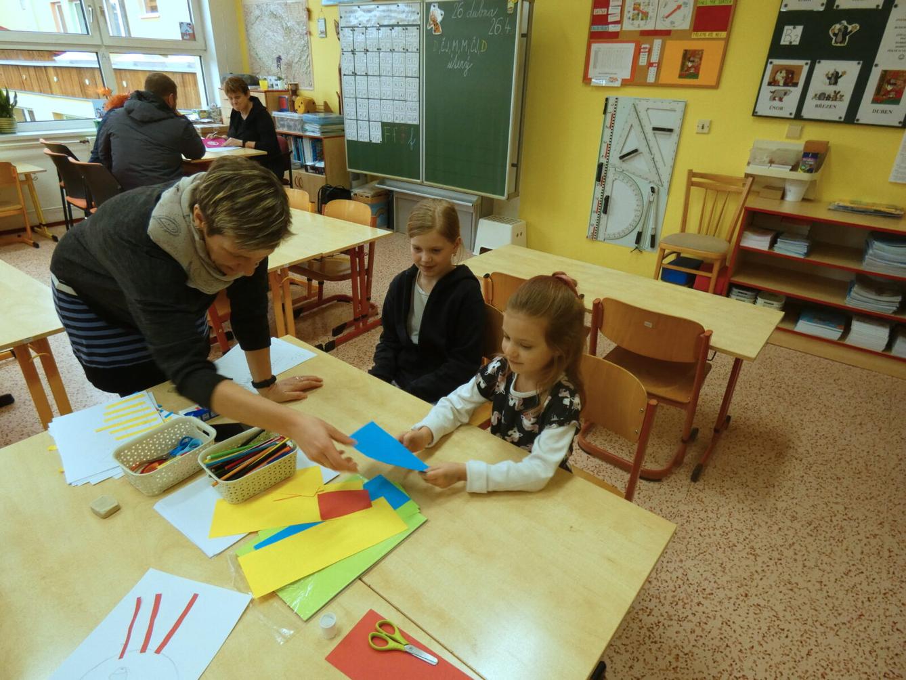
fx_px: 524
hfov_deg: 81.7
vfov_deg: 66.0
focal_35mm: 20
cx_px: 453
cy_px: 340
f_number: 2.8
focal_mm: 3.6
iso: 250
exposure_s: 1/60
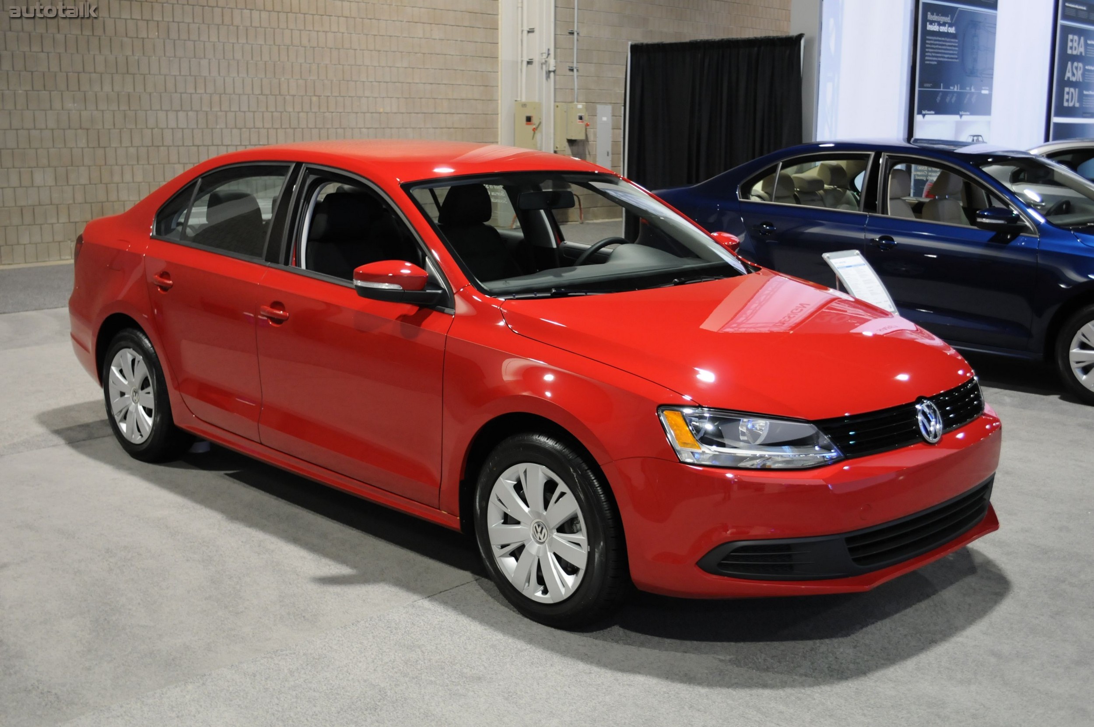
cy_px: 364
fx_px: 1275
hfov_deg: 46.4
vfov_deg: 31.8
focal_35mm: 42
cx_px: 547
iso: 800
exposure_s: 1/20
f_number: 4.5
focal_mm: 28
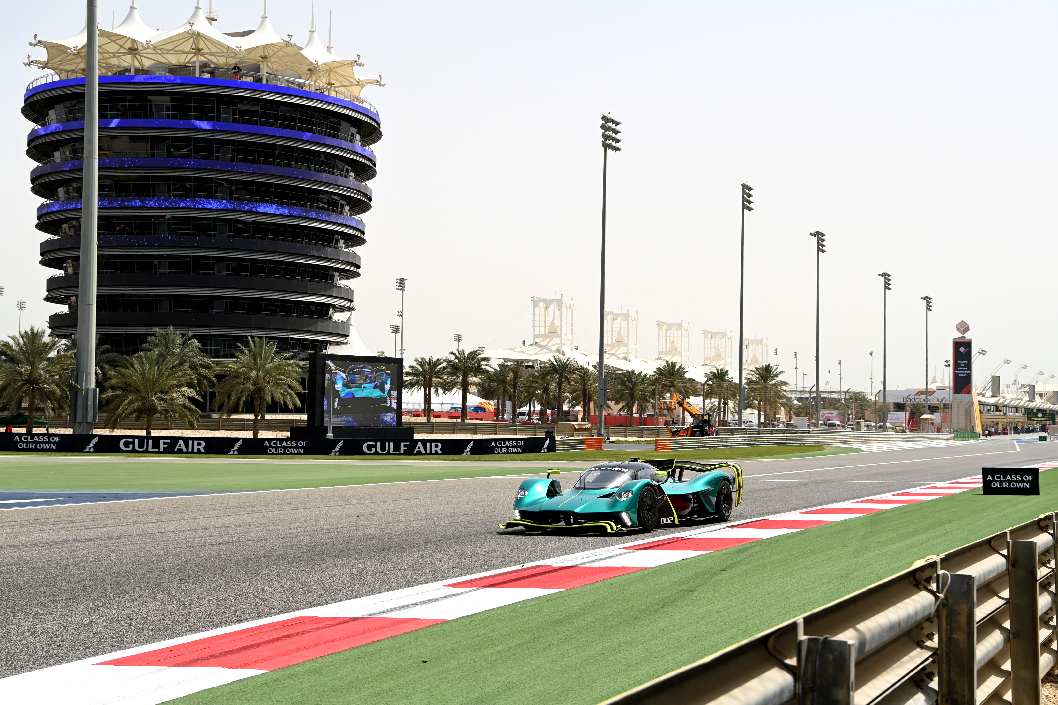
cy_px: 352
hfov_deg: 39.6
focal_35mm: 50
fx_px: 1469
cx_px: 529
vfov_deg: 27.0
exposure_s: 1/1600
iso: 400
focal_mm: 50
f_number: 7.1
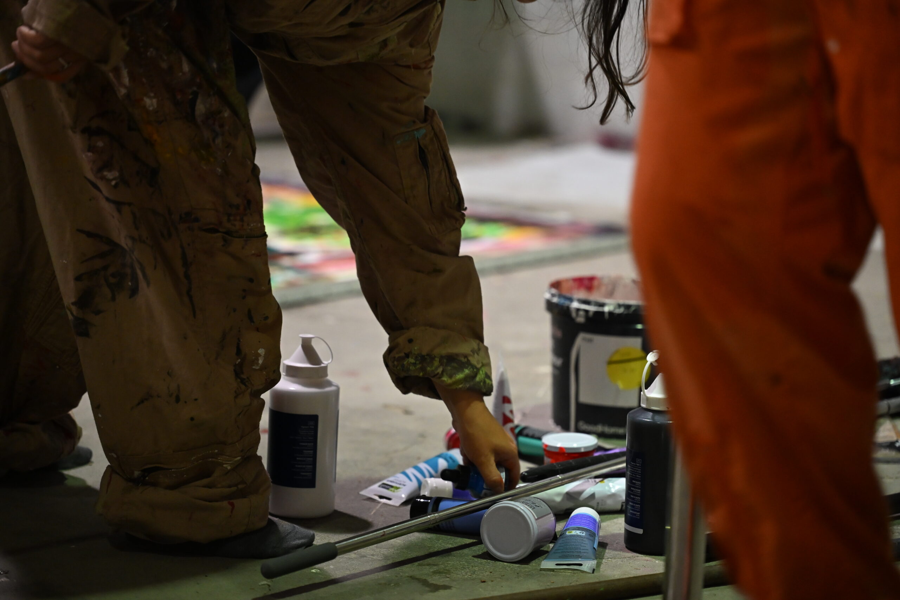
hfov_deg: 19.5
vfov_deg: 13.0
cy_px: 300
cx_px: 450
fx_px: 2625
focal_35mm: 105
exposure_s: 1/125
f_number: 2.8
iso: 3200
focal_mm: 105
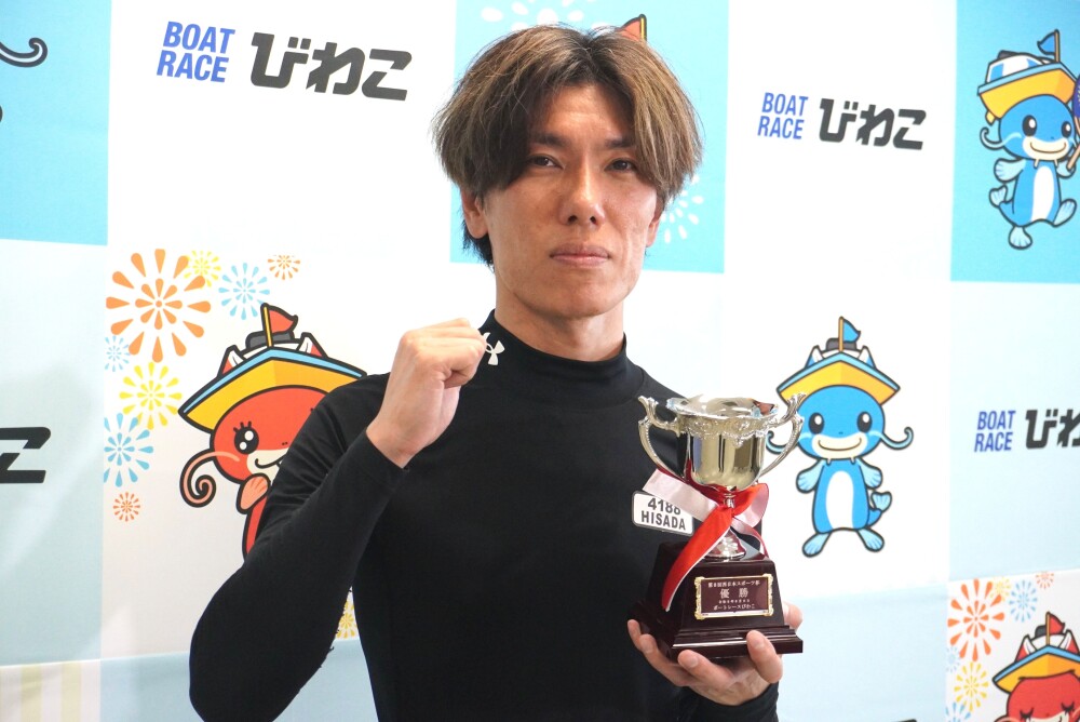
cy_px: 361
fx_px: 1846
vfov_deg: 22.1
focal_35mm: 62
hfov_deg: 32.6
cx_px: 540
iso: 4000
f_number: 5.6
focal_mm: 41
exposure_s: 1/250
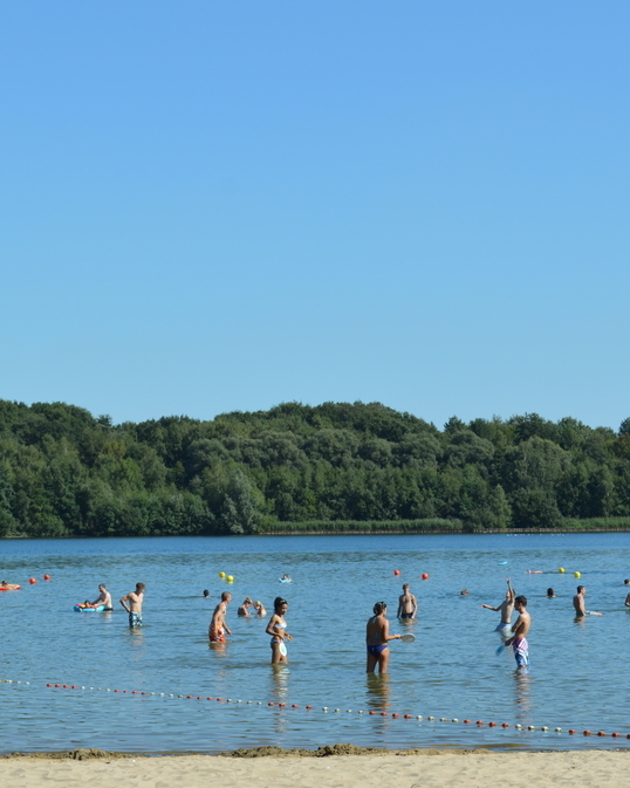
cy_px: 392
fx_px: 2495
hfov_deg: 14.4
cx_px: 370
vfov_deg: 17.9
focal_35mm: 107
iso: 100
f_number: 8
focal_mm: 50
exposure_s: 1/250
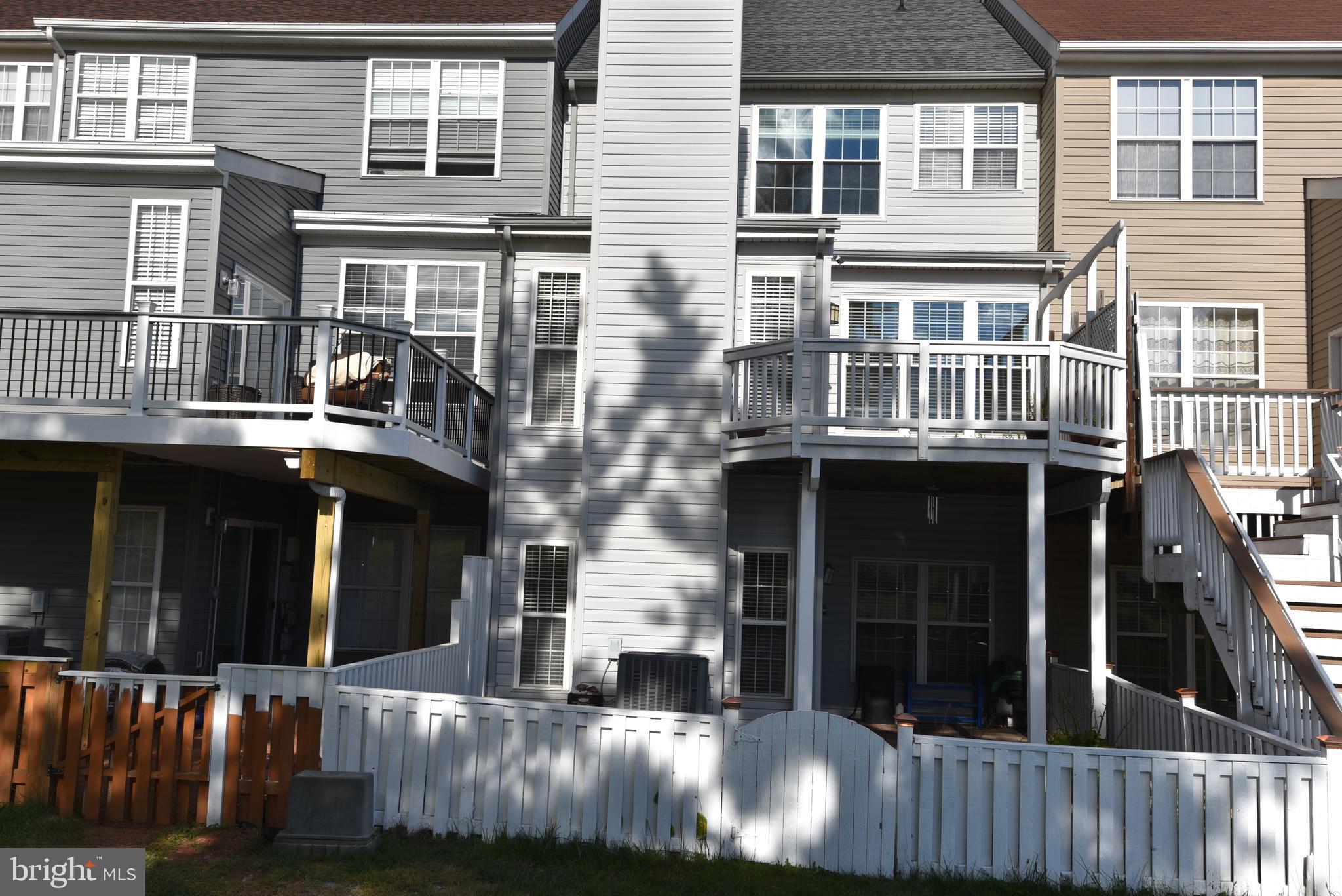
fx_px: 1305
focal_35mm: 35
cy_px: 448
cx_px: 671
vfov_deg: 37.9
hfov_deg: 54.4
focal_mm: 35
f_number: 10
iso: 100
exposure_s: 1/200
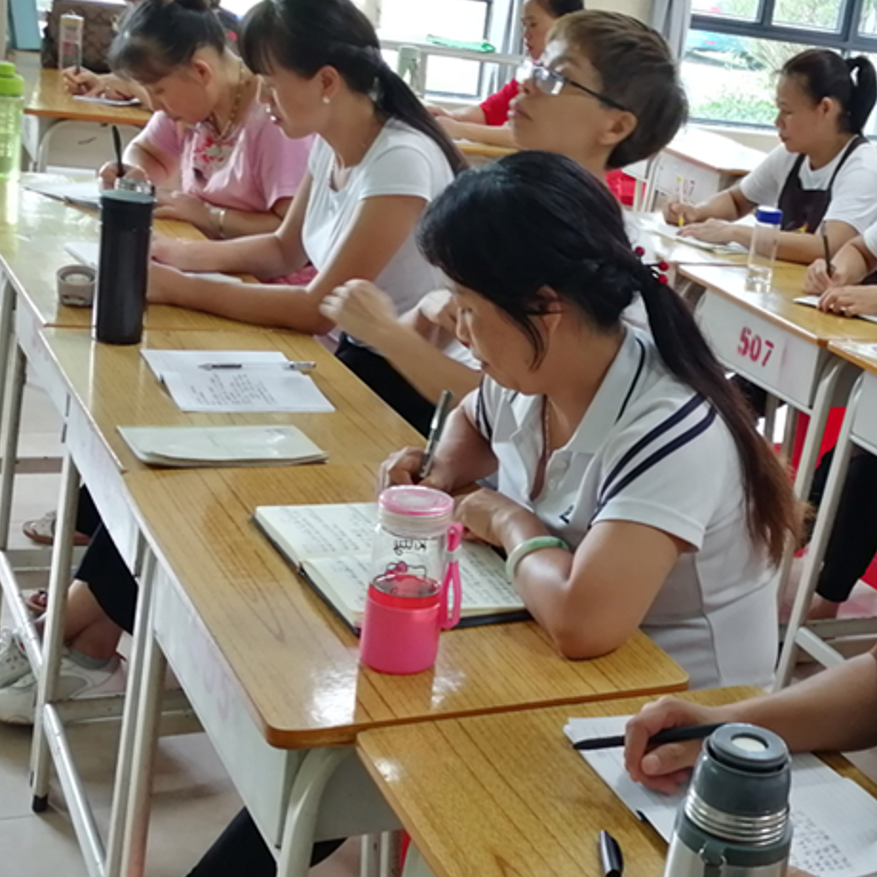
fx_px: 1462
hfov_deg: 32.9
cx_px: 635
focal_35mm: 51
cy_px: 461
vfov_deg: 33.4
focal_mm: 3.62
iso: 200
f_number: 1.8
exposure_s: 1/33.3
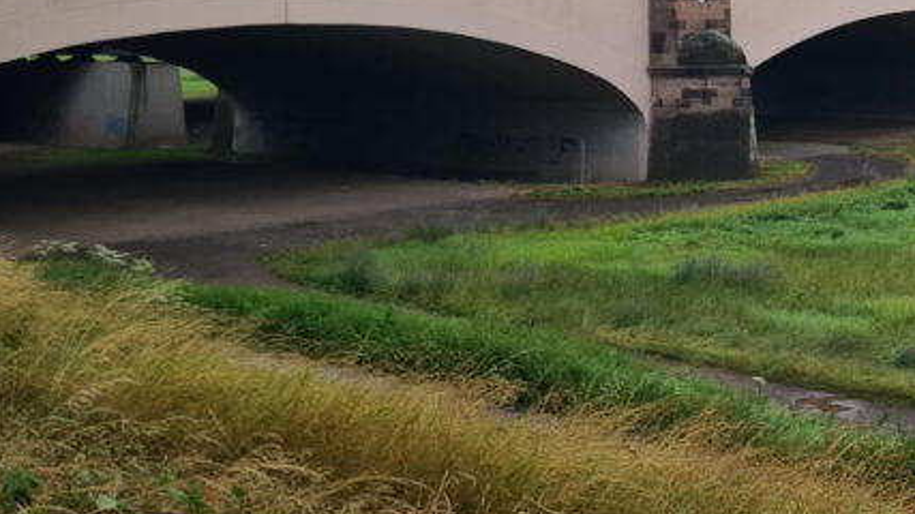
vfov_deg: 17.3
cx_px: 872
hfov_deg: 29.4
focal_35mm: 68
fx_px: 1650
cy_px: -11
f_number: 1.8
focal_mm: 5.4
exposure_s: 1/1292
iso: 50
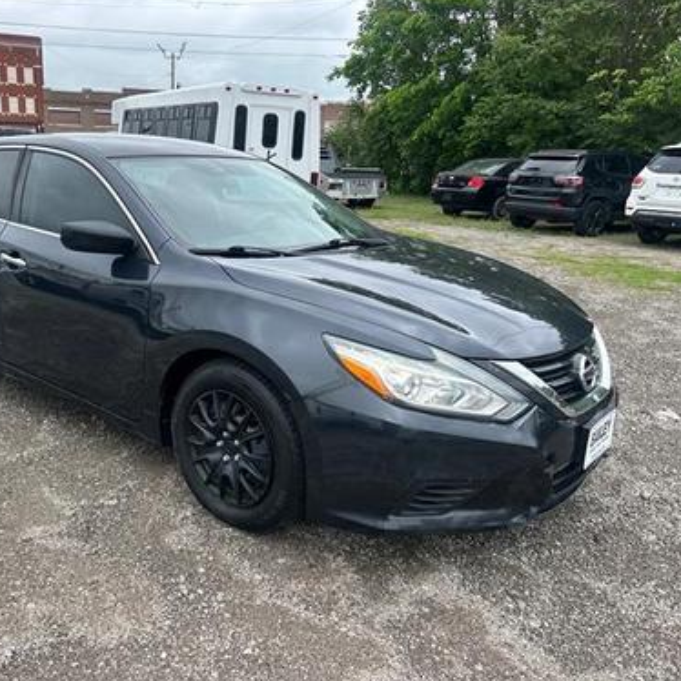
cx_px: 228
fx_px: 690
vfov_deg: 52.5
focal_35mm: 31
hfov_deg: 51.6
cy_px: 339
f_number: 1.5
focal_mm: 5.7
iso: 50
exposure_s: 1/1412
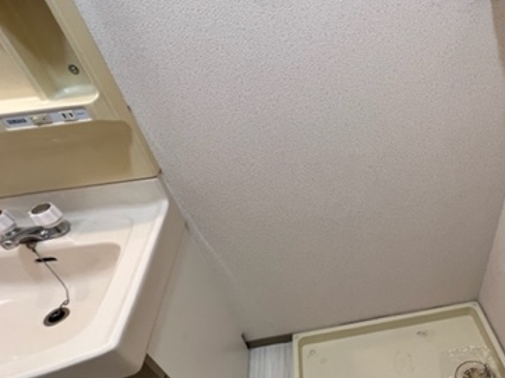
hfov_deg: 70.1
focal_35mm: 23
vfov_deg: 57.5
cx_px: 365
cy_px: 252
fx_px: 335
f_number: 1.8
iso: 125
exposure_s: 1/120
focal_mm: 1.57
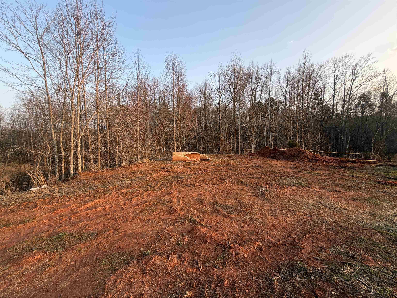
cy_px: 149
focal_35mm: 14
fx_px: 161
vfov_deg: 85.7
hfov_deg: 102.1
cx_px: 198
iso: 50
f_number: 2.2
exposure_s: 1/267
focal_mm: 2.22
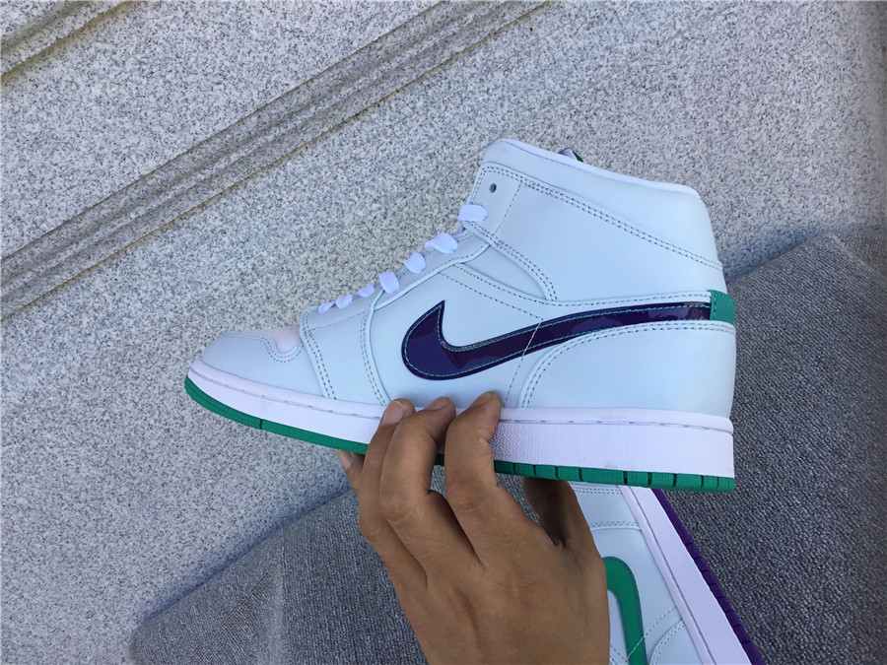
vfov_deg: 45.4
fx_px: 794
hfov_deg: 58.4
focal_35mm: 31
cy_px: 332
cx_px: 444
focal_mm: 3.3
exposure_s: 1/266
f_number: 2.4
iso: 25
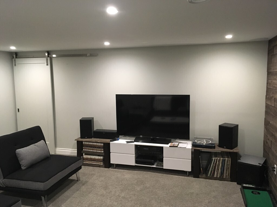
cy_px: 104
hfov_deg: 61.7
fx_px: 232
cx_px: 138
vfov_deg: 48.2
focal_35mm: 29
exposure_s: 1/30
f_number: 2.2
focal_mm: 4.15
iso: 200
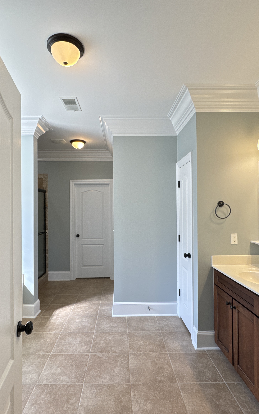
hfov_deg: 59.6
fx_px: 226
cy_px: 208
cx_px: 121
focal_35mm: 20
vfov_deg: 85.1
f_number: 2.2
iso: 160
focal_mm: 2.22
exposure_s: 1/120
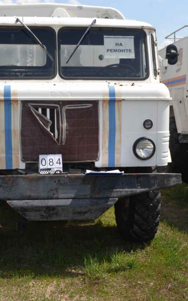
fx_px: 459
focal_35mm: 56
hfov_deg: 23.1
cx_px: 77
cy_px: 149
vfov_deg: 36.3
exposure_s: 1/200
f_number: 8
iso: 100
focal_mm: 24
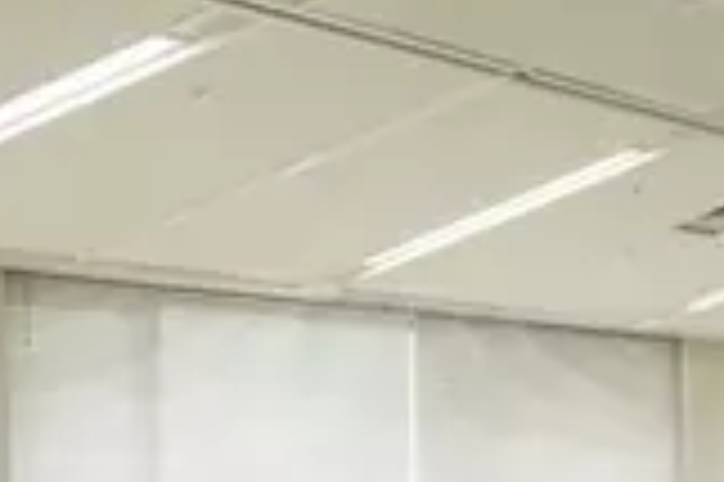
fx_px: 2772
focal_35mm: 138
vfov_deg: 9.7
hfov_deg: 14.2
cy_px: 626
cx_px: 994
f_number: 4
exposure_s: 1/100
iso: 1000
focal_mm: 37
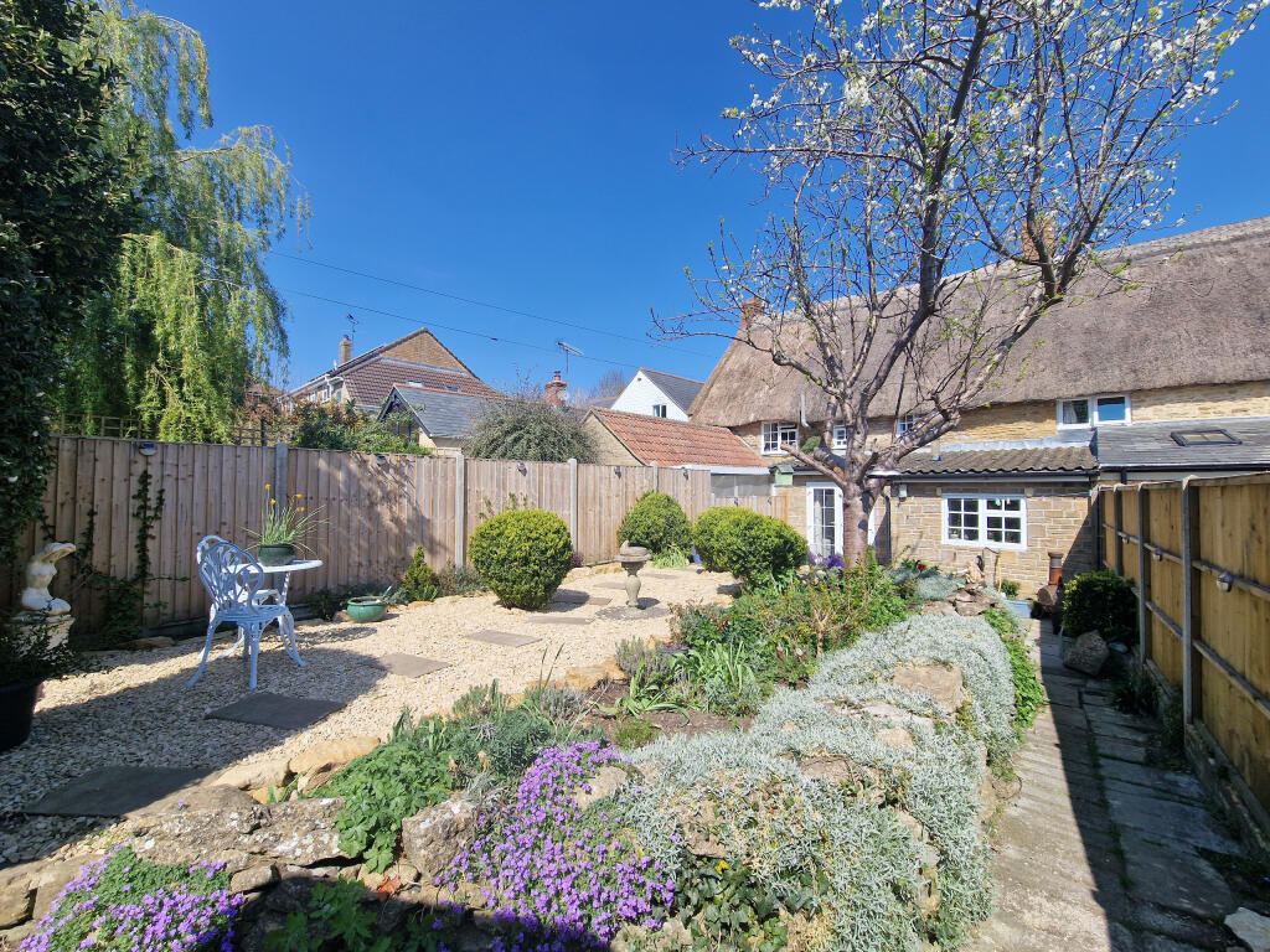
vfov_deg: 89.9
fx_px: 477
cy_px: 476
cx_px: 635
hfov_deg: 106.2
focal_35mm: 13
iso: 50
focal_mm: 2.2
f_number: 2.2
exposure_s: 1/1948
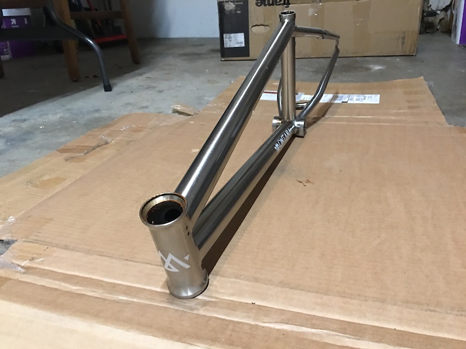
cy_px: 174
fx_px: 390
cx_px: 233
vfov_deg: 48.2
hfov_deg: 61.7
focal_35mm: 29
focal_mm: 4.15
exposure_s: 1/4
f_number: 2.2
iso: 80
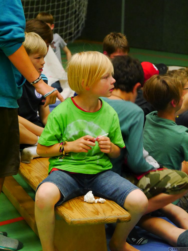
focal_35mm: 110
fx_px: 797
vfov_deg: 17.9
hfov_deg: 13.5
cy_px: 126
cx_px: 94
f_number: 5.1
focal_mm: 55
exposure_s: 1/60
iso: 3200
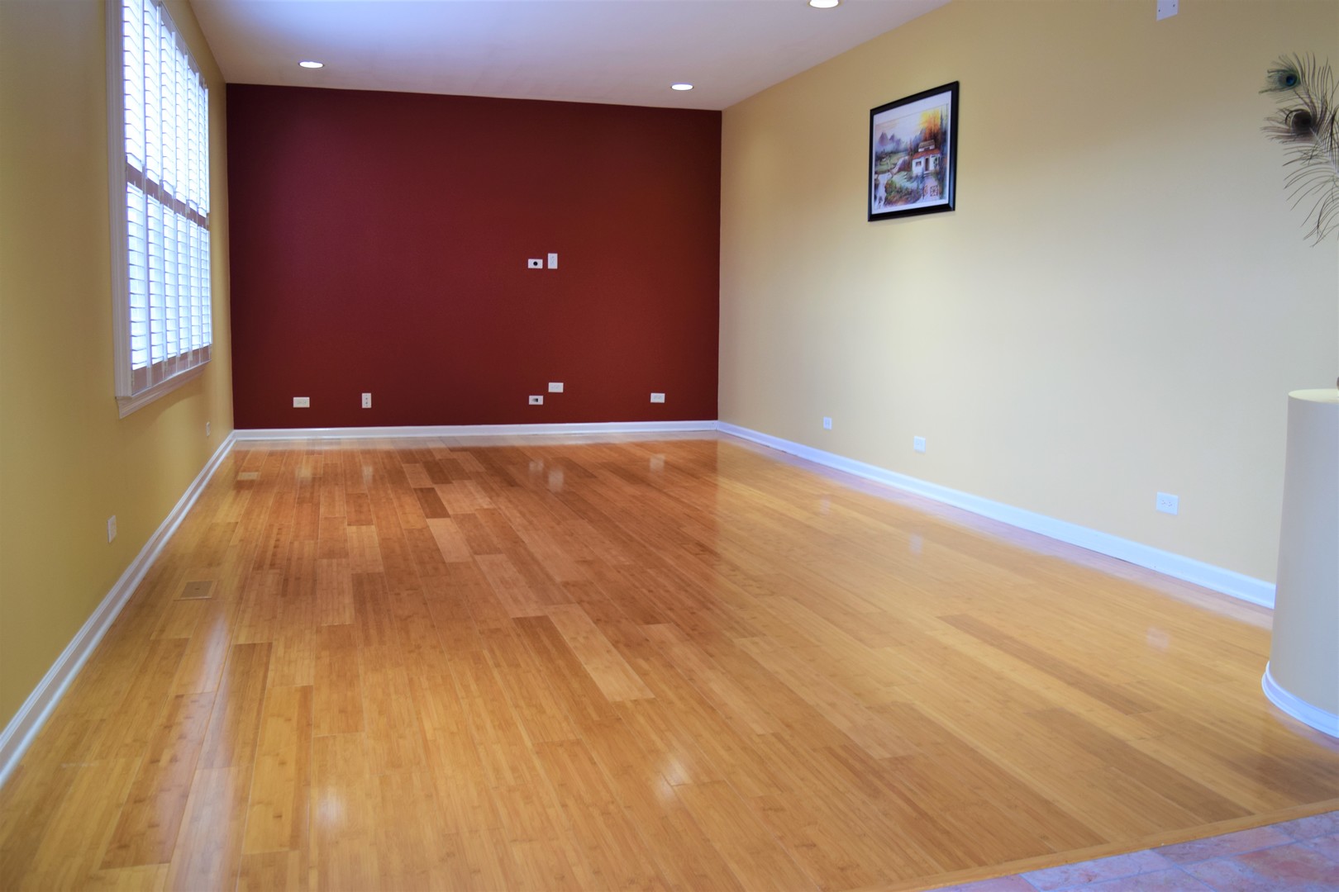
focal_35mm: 30
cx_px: 670
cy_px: 446
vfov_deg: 43.6
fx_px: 1116
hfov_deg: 61.9
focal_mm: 20
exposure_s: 1/80
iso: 400
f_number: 4.5
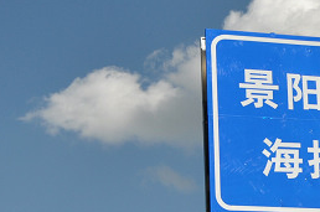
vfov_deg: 9.2
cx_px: 342
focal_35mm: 149
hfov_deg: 13.6
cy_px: 128
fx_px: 1322
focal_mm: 32
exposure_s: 1/400
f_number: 10
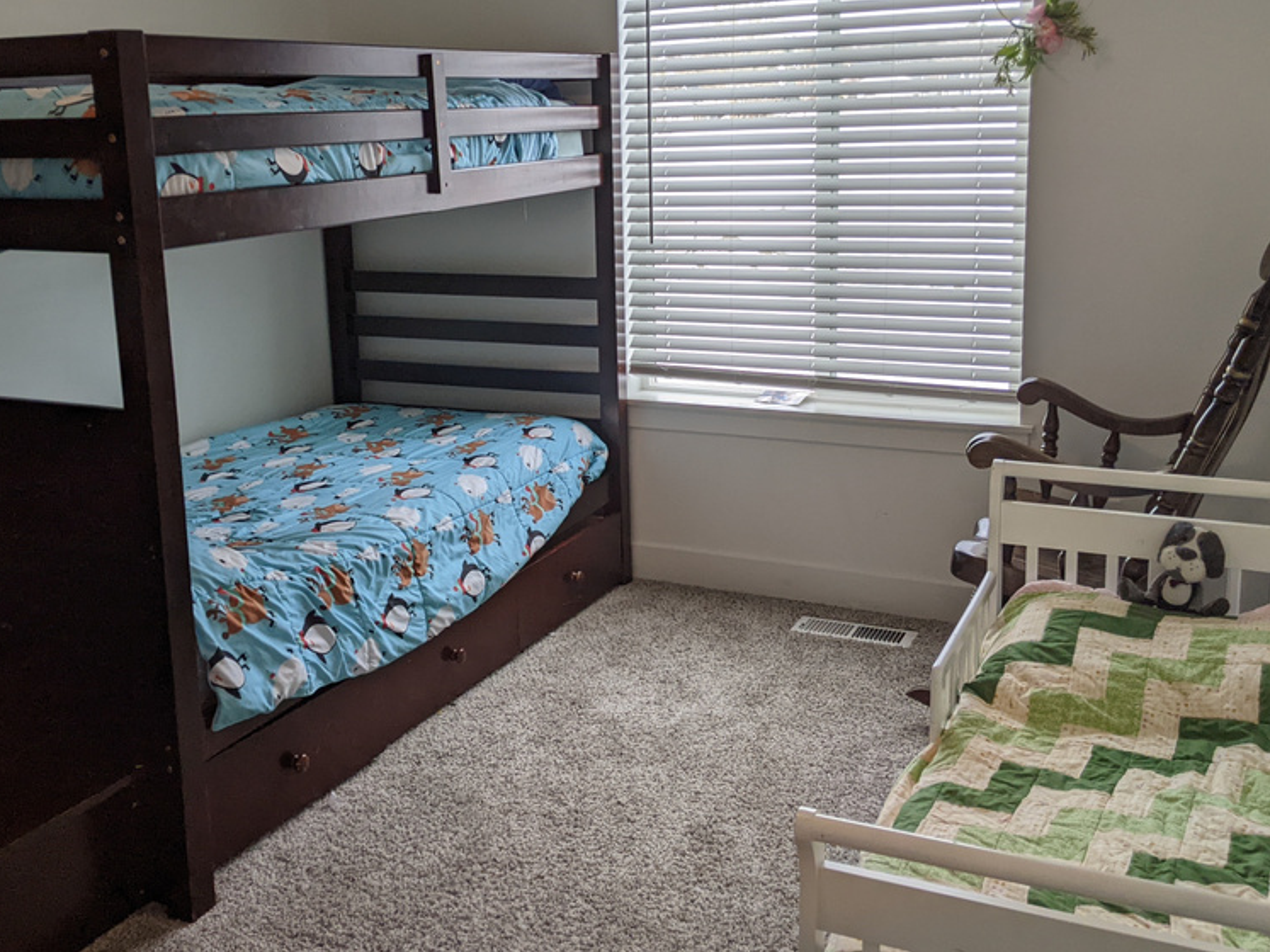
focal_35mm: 37
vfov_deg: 38.5
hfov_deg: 50.0
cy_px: 367
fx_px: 1357
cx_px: 549
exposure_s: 1/340
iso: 48
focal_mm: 4.44
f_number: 1.8
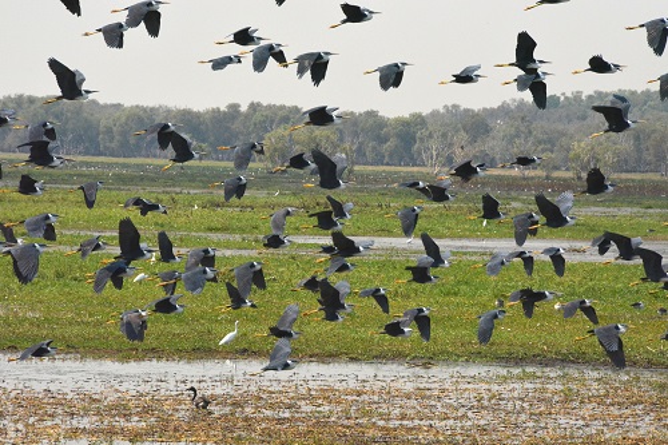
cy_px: 222
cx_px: 334
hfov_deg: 6.9
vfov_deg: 4.6
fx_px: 5565
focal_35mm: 300
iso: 2000
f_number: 18
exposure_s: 1/2000
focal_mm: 200
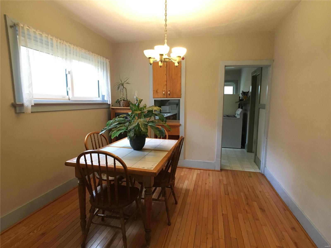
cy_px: 124
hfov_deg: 61.7
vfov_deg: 48.2
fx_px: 277
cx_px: 166
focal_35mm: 29
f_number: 2.2
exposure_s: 1/30
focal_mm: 4.15
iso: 250
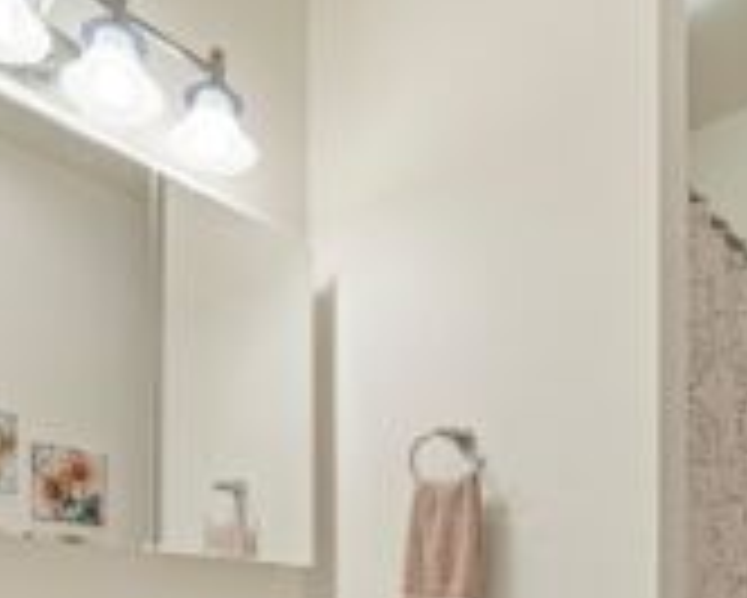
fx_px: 730
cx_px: 378
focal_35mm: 33
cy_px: 625
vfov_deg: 38.5
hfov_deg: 54.2
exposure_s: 1/8
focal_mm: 7
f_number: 4
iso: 100
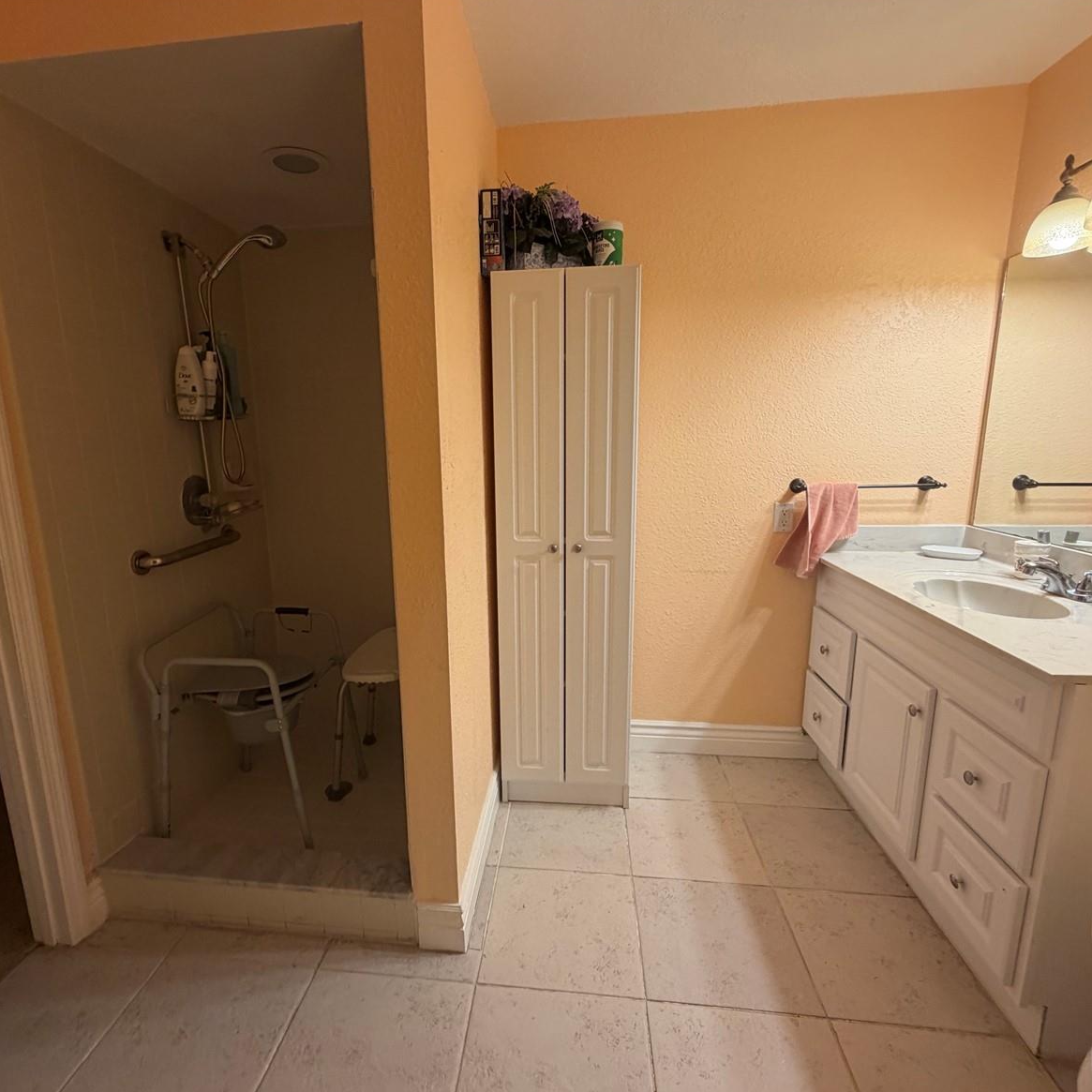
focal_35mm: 17
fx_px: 607
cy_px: 553
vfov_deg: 84.0
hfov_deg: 83.8
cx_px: 508
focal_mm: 2.22
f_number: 2.2
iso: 200
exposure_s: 1/120
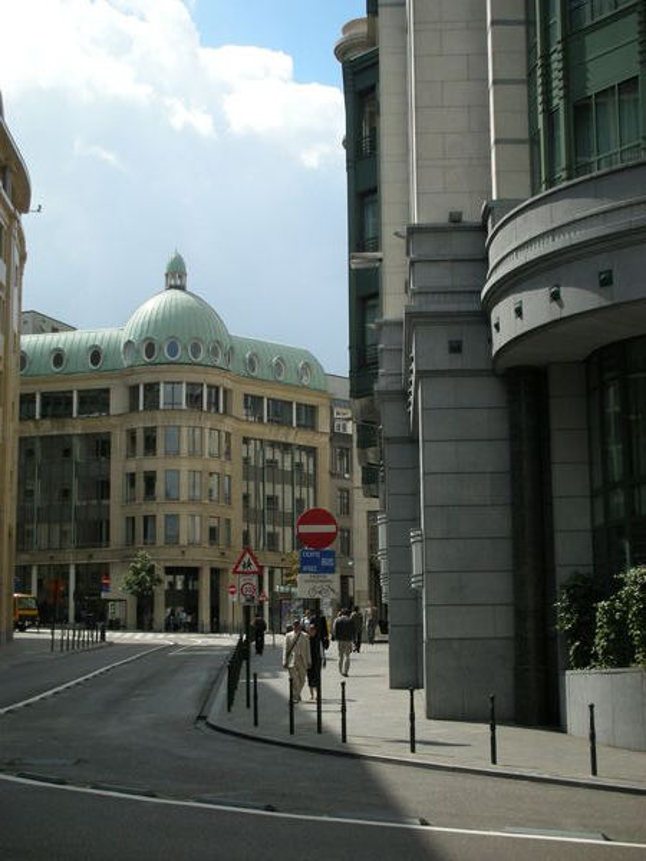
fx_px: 1518
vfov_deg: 31.7
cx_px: 323
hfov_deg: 24.0
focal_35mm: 61
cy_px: 430
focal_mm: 10.1
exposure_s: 1/121
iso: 100
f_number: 10.5
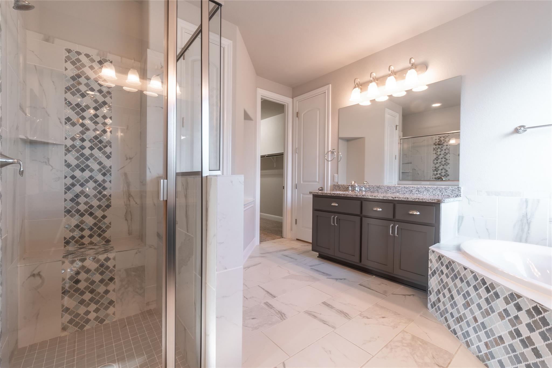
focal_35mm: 15
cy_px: 184
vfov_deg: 77.3
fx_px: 230
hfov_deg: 100.4
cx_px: 276
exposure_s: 1/4
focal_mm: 10
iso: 100
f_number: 16
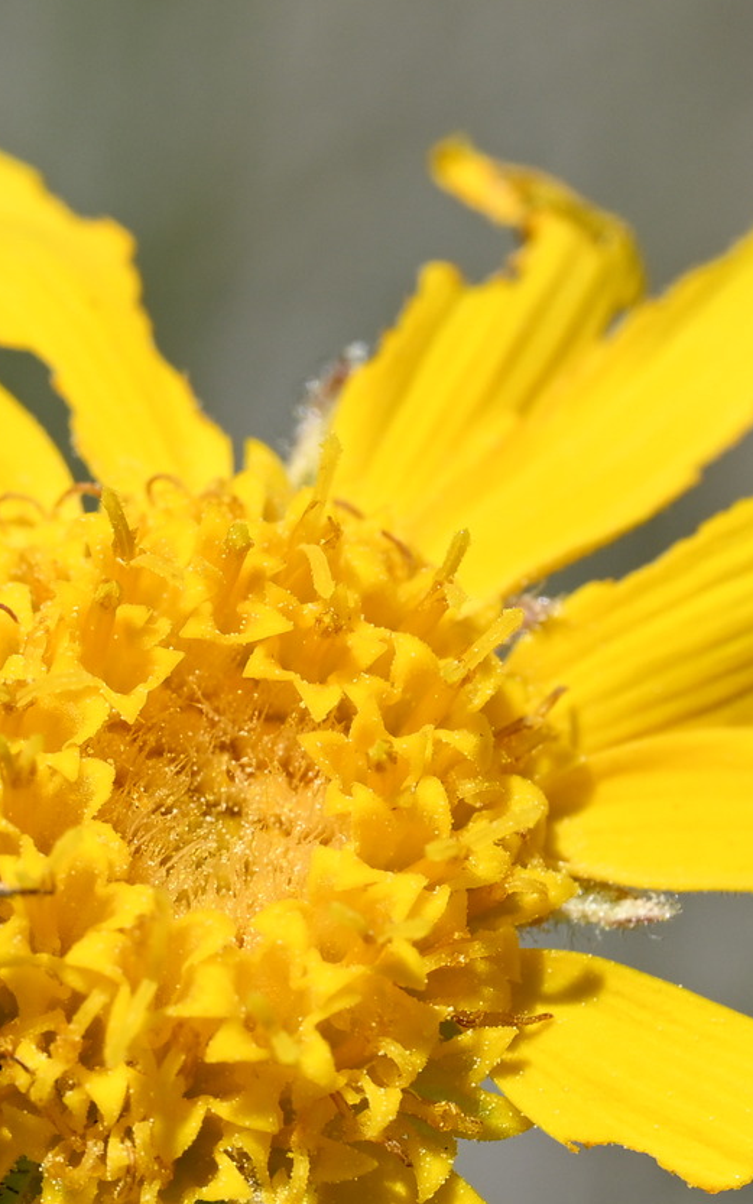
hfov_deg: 2.5
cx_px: -250
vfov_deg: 4.0
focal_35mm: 530
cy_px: 753
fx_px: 17393
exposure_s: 1/500
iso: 100
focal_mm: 105
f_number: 8
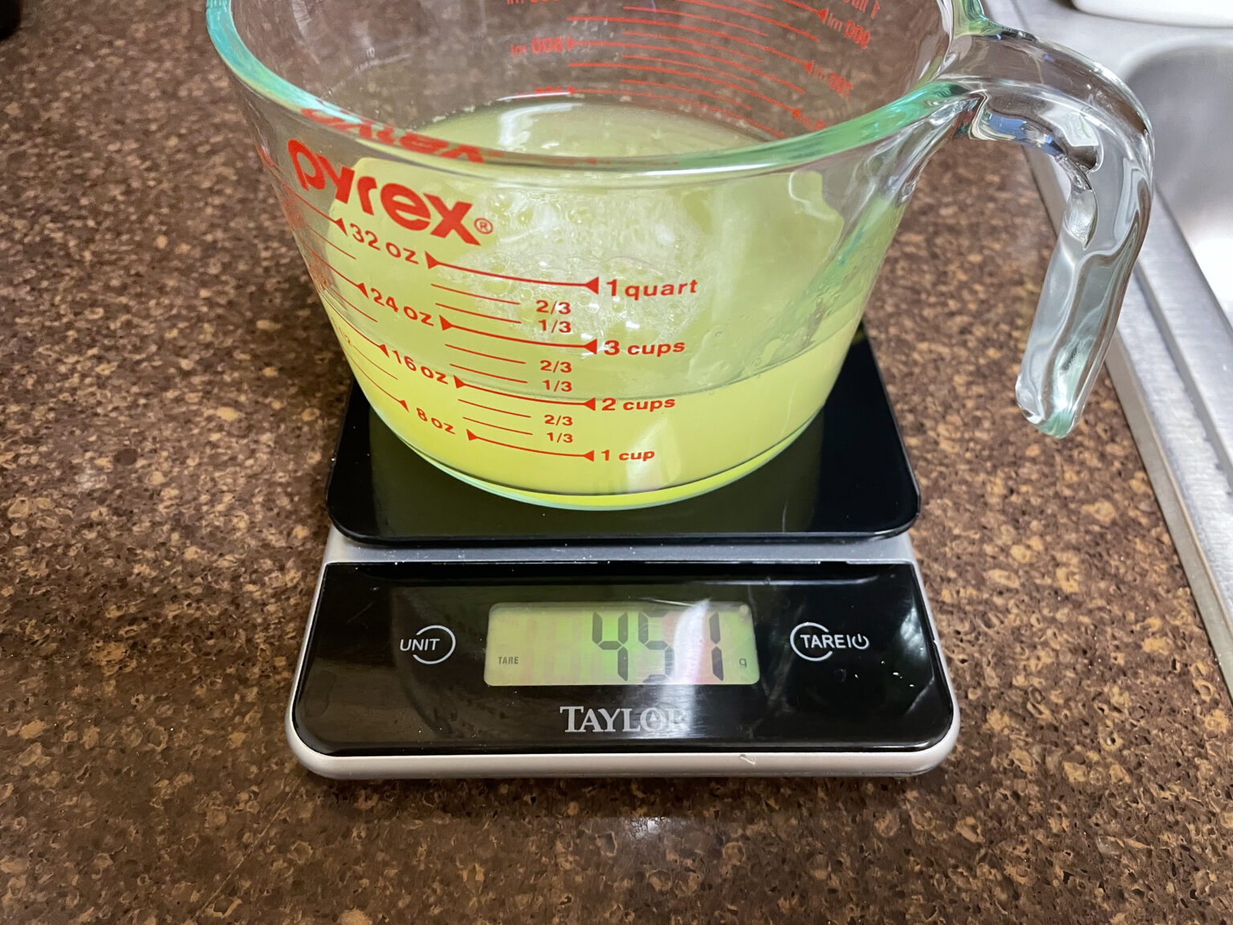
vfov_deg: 53.1
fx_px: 926
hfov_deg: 67.3
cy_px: 462
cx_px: 616
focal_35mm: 26
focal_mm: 4.2
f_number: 1.6
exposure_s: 1/40
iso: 500
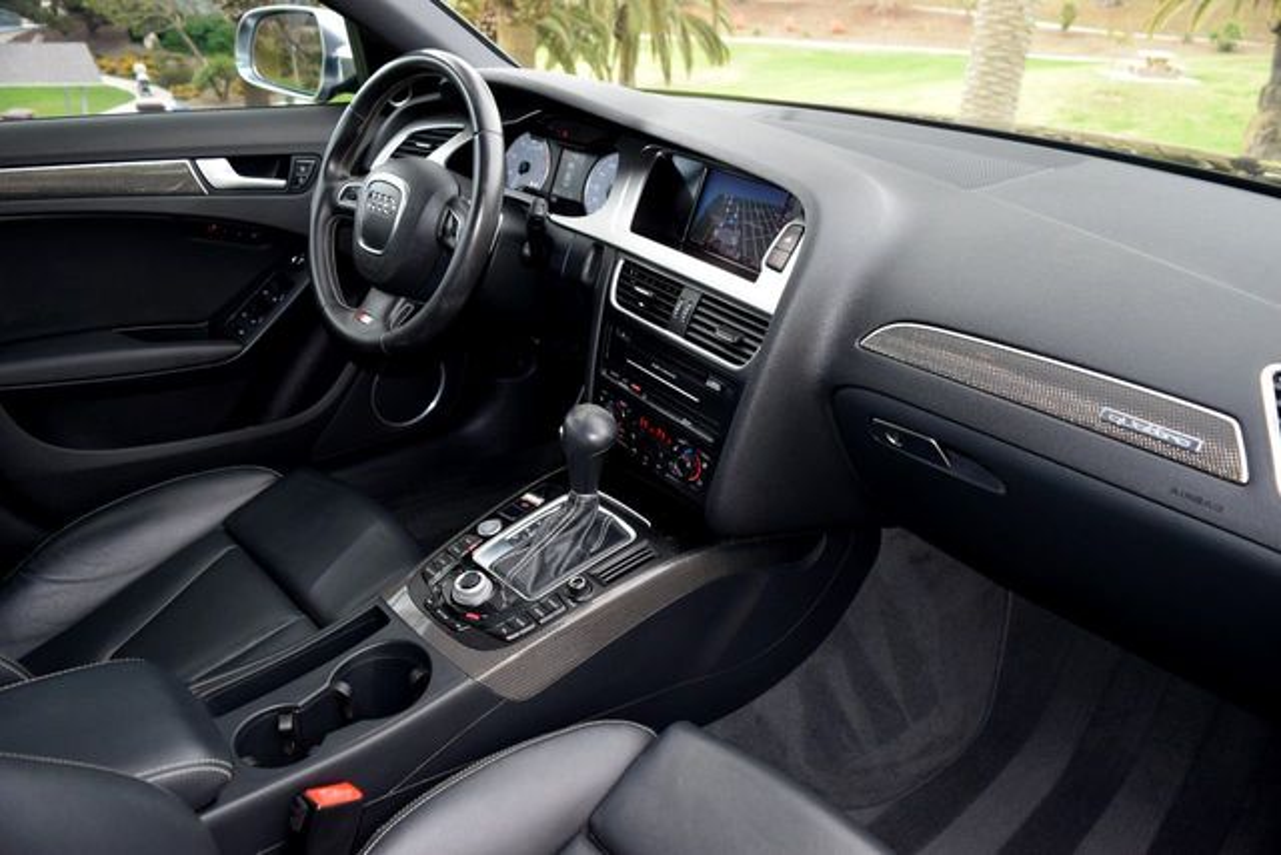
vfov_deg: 48.0
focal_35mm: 27
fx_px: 961
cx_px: 640
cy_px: 428
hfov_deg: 67.4
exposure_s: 1/100
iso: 800
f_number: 5
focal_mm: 18
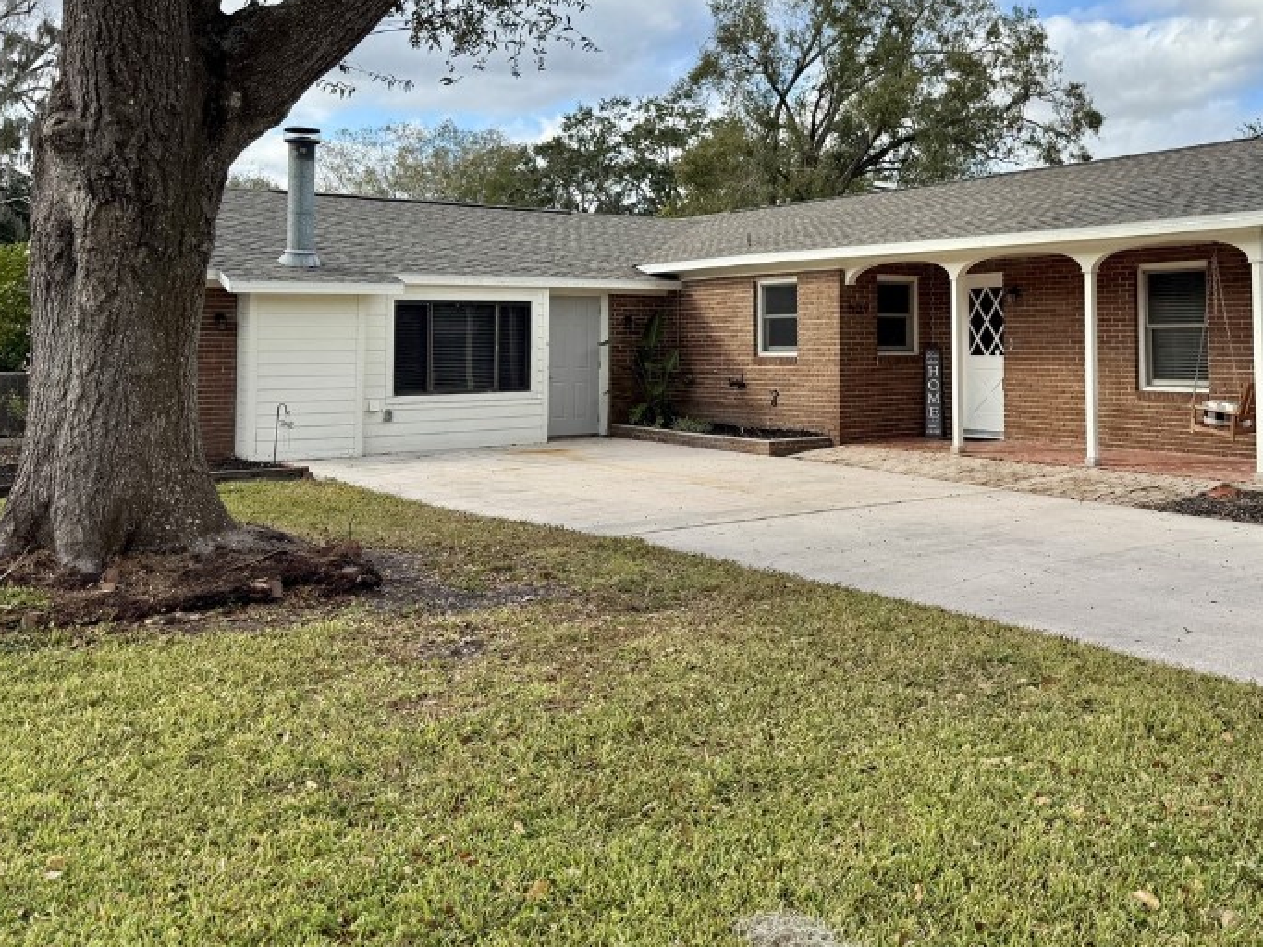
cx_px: 893
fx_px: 1313
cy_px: 272
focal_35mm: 36
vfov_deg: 38.9
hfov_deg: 49.9
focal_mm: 6.76
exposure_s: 1/3425
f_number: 1.78
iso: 80
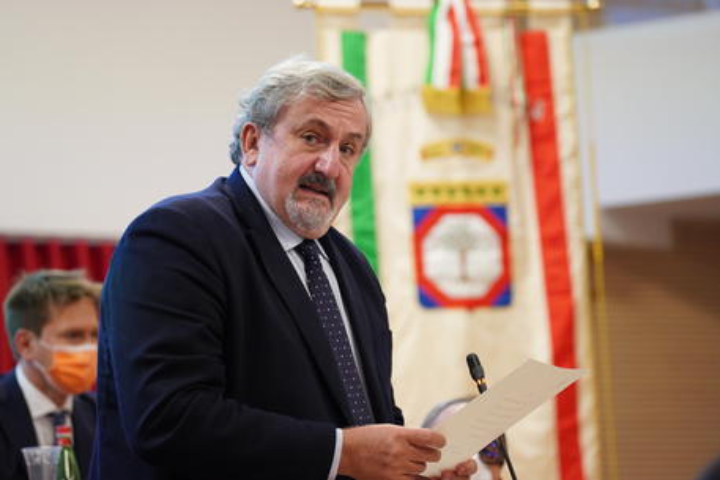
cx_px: 360
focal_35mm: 151
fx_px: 3021
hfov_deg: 13.6
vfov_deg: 9.1
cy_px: 240
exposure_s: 1/320
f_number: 4
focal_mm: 151
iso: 4000
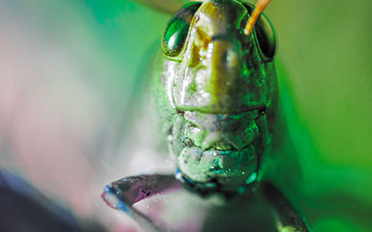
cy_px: 109
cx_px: 215
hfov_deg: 8.2
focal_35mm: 255
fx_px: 2584
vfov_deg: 5.1
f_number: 11
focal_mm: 210
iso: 450
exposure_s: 1/250
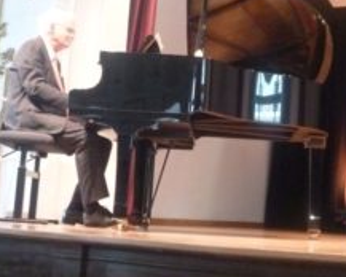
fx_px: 810
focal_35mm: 79
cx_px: 252
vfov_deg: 19.4
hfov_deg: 23.9
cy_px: 96
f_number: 3.4
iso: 800
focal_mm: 7.9
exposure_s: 1/30
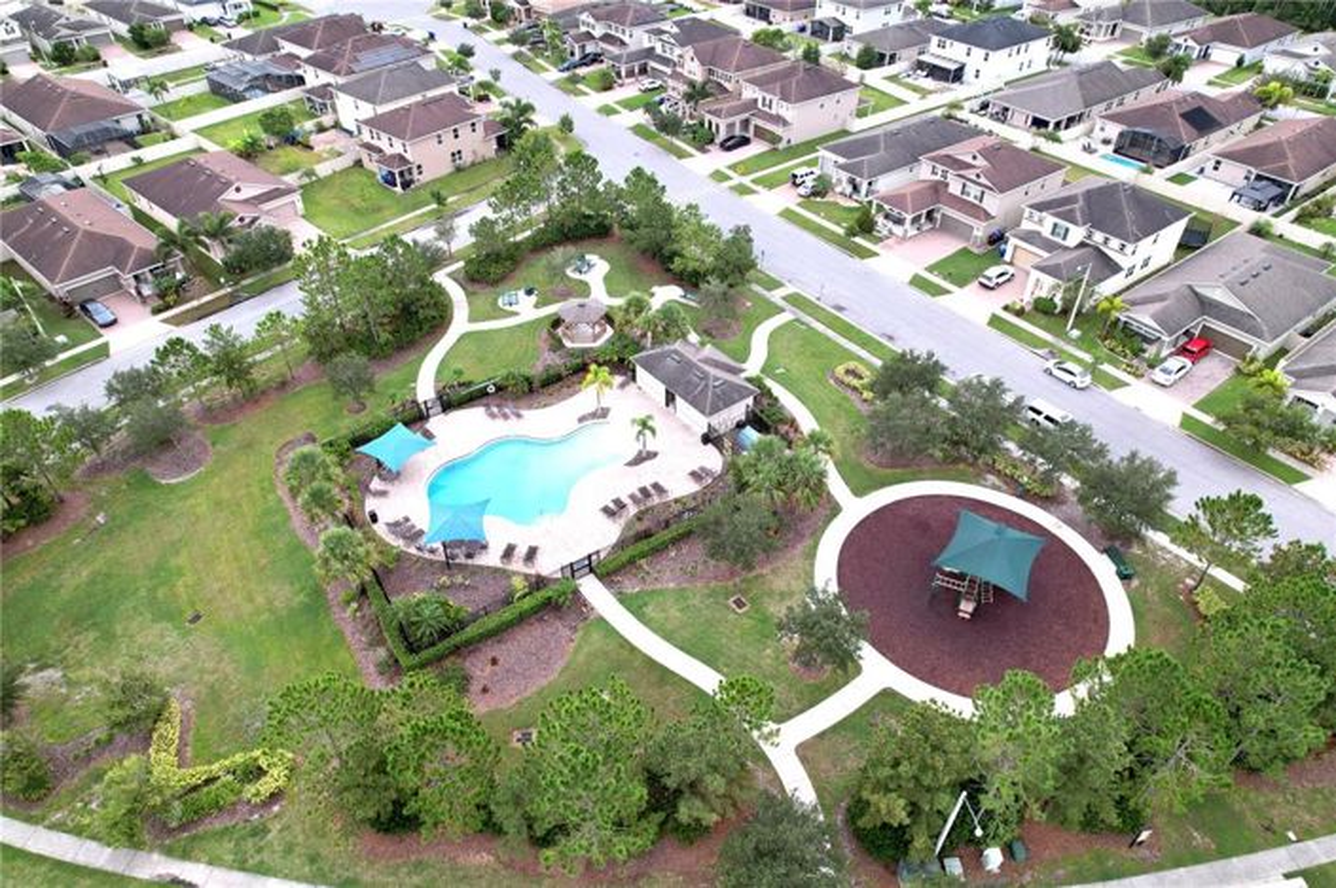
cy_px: 444
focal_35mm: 22
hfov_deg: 78.6
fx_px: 816
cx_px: 668
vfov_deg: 57.2
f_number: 2.8
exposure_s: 1/20
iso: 100
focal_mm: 8.38
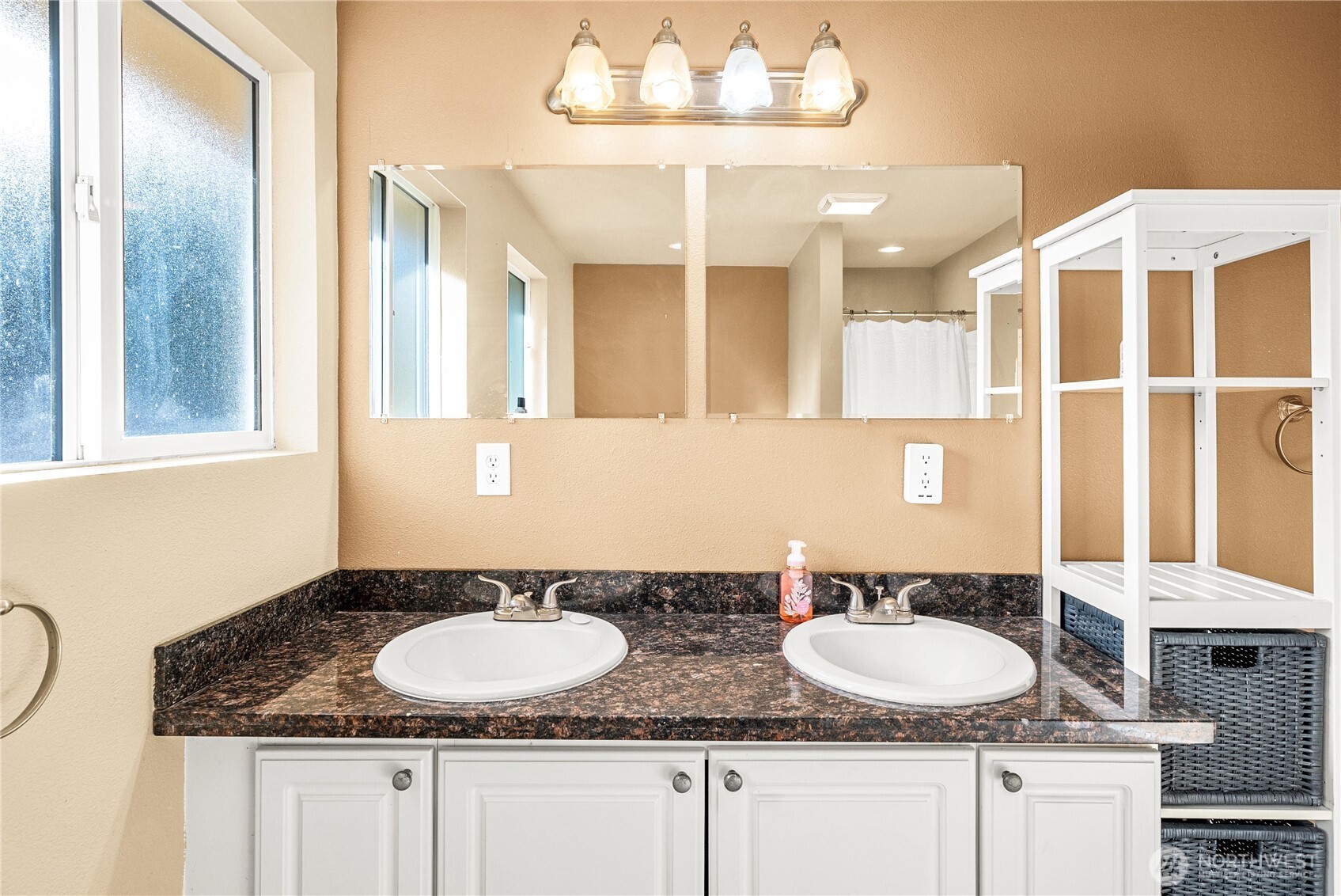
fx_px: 634
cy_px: 448
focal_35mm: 17
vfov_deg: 70.5
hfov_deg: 93.2
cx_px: 670
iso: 320
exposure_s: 1/30
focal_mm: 17
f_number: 7.1
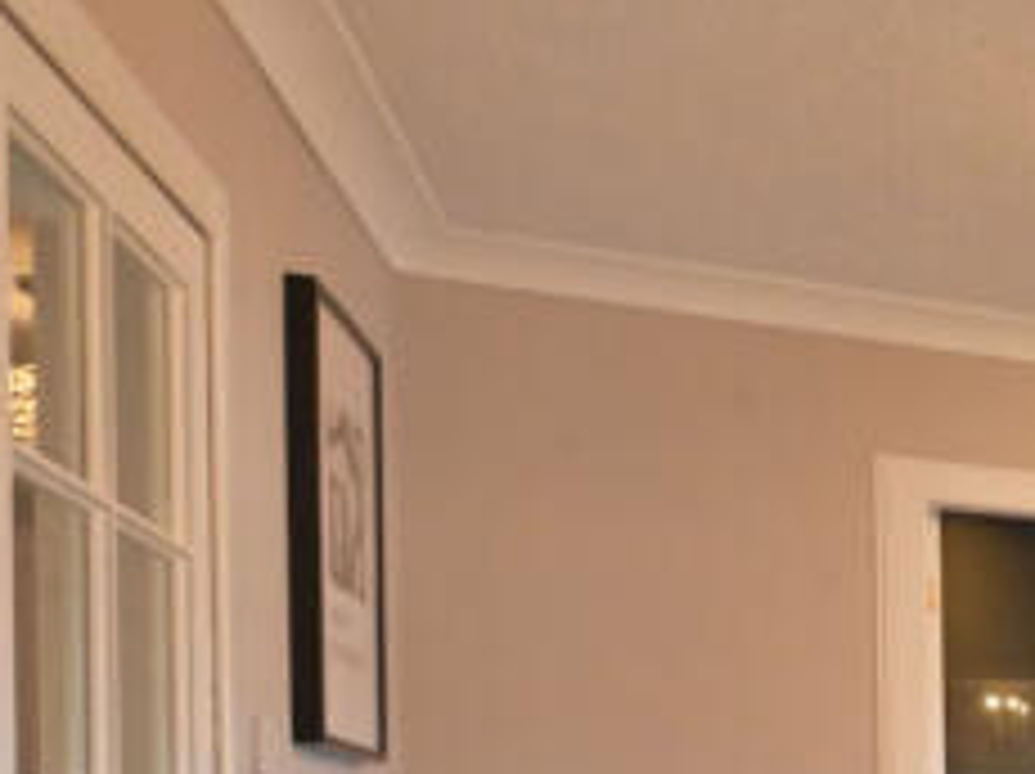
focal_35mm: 60
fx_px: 1792
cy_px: 916
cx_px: 2174
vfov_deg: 22.5
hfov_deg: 18.1
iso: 2500
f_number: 13
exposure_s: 1/50
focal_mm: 14
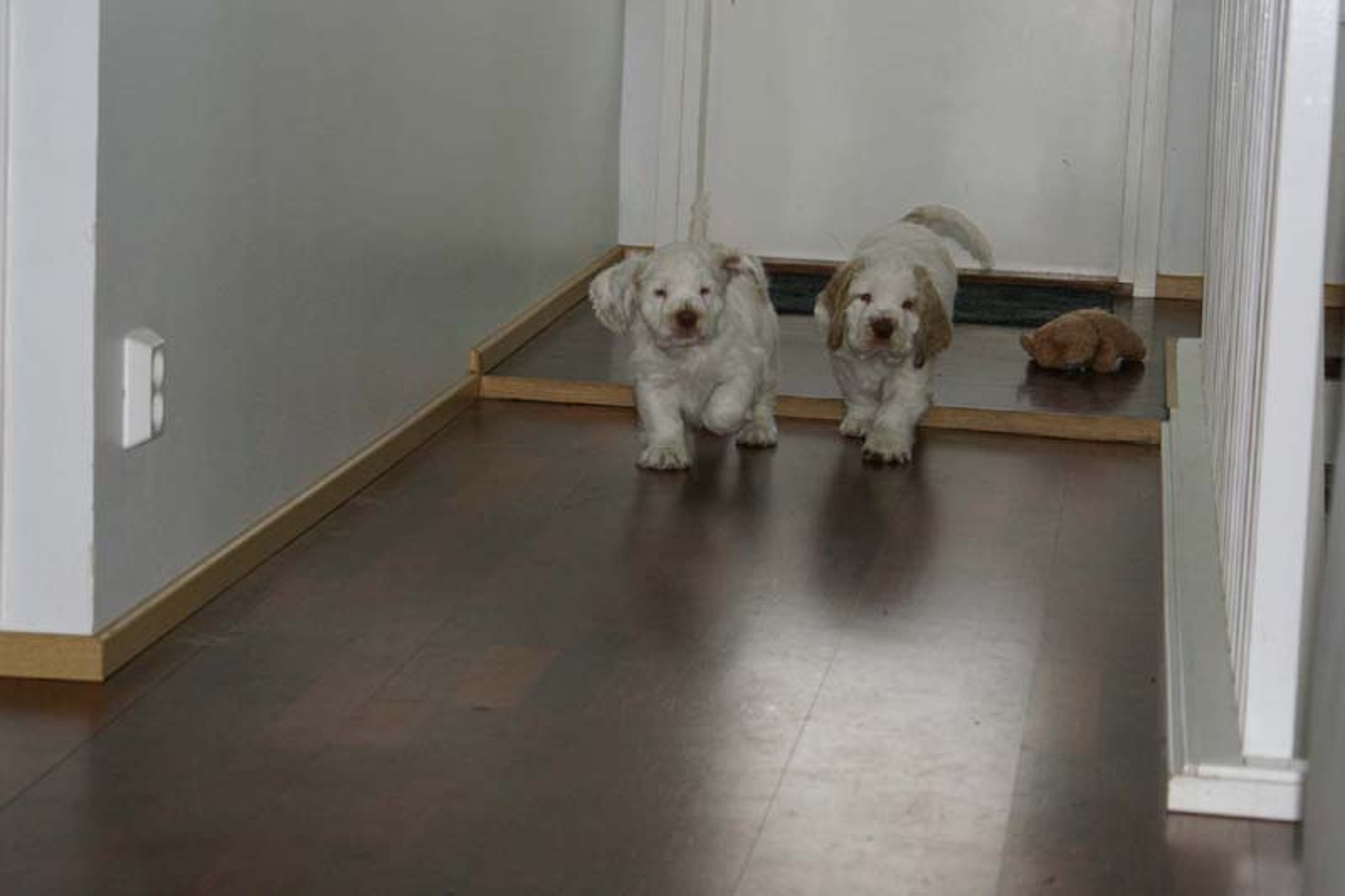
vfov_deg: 13.0
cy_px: 448
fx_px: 3922
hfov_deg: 19.5
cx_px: 672
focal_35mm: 105
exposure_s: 1/125
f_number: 5.6
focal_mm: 70
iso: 400
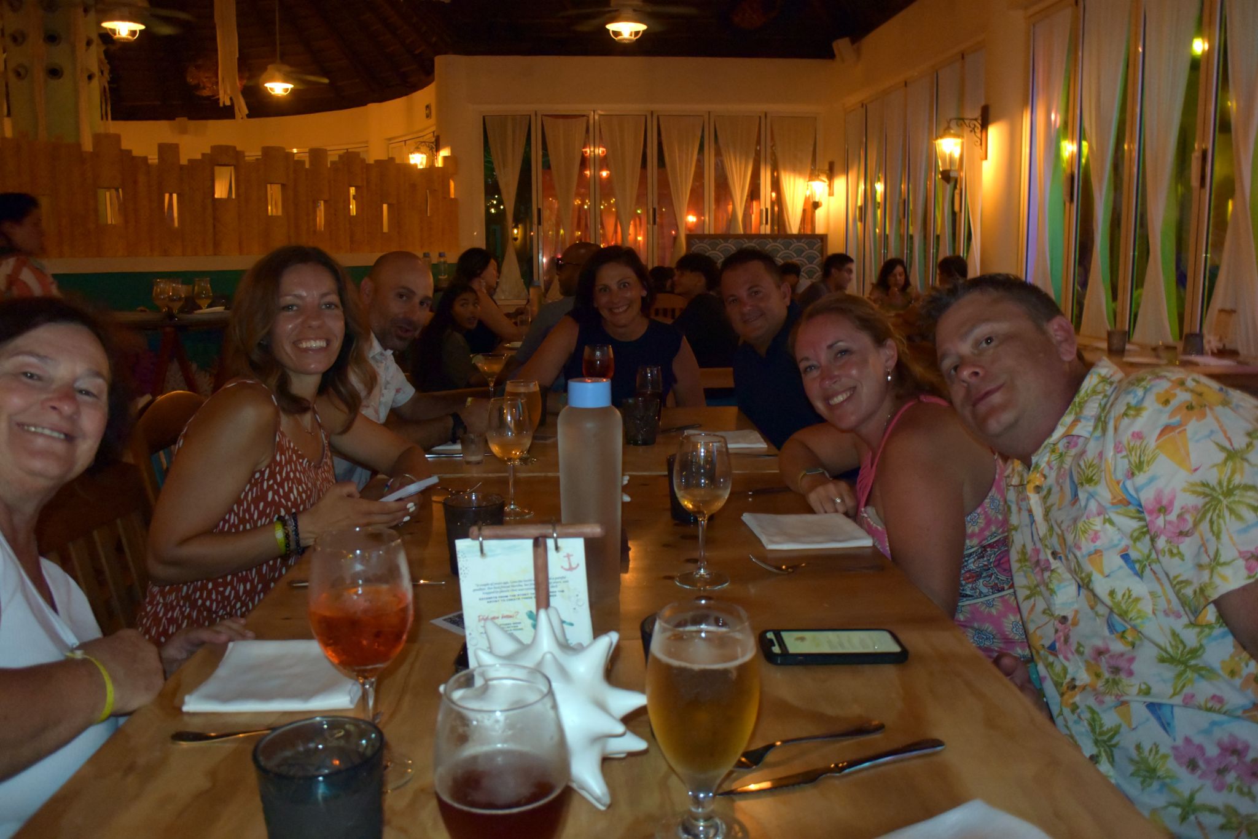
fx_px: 943
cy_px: 420
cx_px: 629
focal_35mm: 27
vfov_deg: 47.9
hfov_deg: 67.4
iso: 900
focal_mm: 10
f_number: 3.5
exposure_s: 1/30
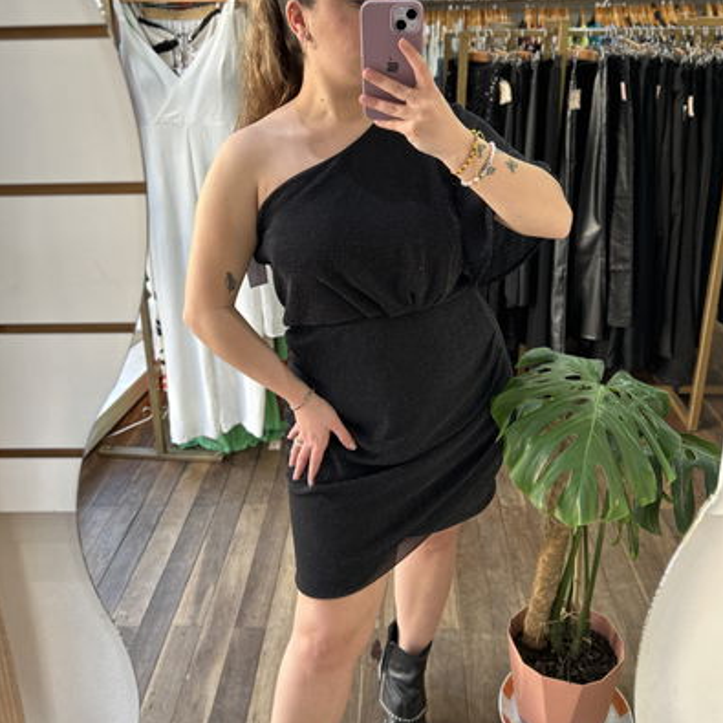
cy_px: 279
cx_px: 361
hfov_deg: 52.5
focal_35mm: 31
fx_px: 733
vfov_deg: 52.1
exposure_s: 1/121
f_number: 1.5
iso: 100
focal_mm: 5.7
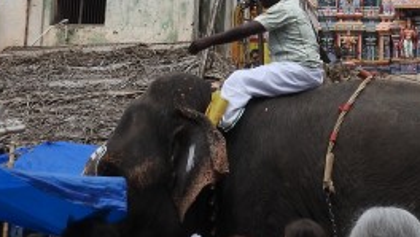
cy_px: -33
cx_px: 415
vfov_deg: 12.0
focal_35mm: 99
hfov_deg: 20.9
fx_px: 1103
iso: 100
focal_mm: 5.4
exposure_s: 1/1600
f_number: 3.5
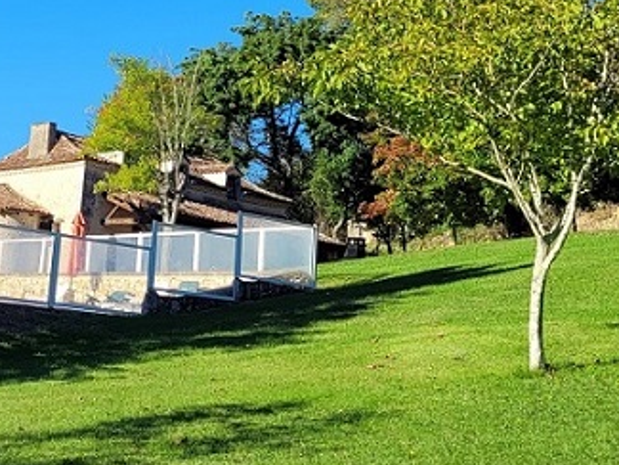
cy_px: 0
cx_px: 96
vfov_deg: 19.3
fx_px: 1323
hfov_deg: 25.7
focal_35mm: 74
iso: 40
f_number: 1.8
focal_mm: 5.4
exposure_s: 1/1588
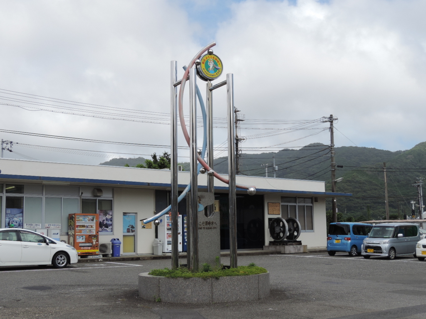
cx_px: 213
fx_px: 578
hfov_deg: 40.4
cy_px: 160
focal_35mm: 47
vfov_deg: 30.9
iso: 80
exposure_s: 1/800
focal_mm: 8.3
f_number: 3.5
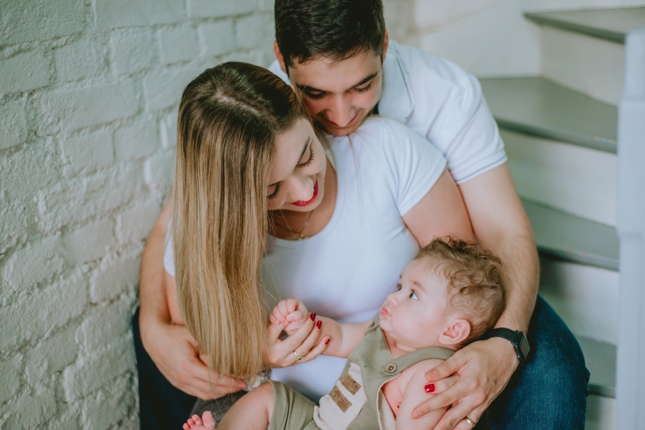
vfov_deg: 27.0
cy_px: 215
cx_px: 322
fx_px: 896
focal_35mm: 50
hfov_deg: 39.6
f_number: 2.2
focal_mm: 50
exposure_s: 1/250
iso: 640
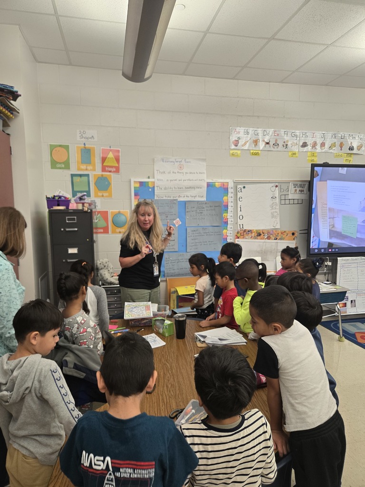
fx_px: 323
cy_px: 244
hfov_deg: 58.9
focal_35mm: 23
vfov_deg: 73.9
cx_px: 182
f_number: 1.8
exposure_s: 1/120
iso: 250
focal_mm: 5.4
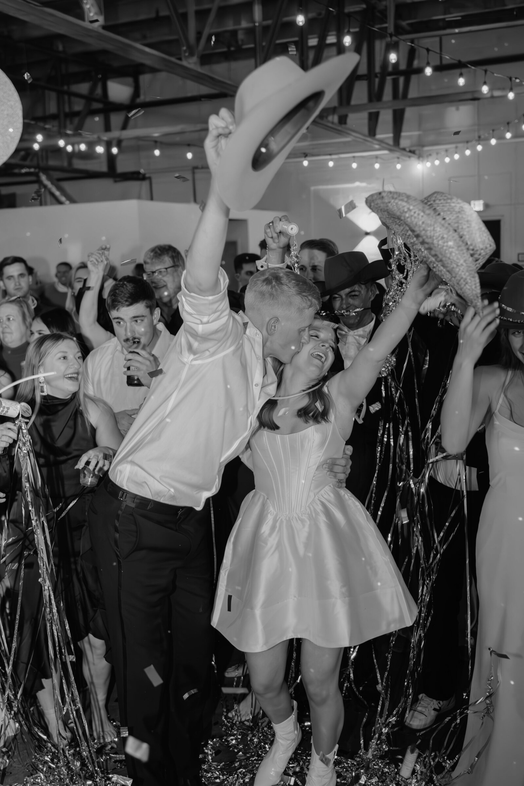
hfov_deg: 36.9
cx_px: 262
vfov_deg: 53.1
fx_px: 786
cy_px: 393
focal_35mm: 36
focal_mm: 24
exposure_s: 1/200
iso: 2000
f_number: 2
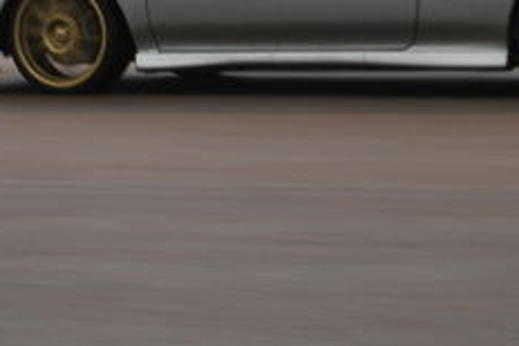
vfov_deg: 6.0
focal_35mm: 227
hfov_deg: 9.0
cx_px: 255
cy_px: -76
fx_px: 3280
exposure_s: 1/60
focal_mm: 55
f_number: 5.6
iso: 200
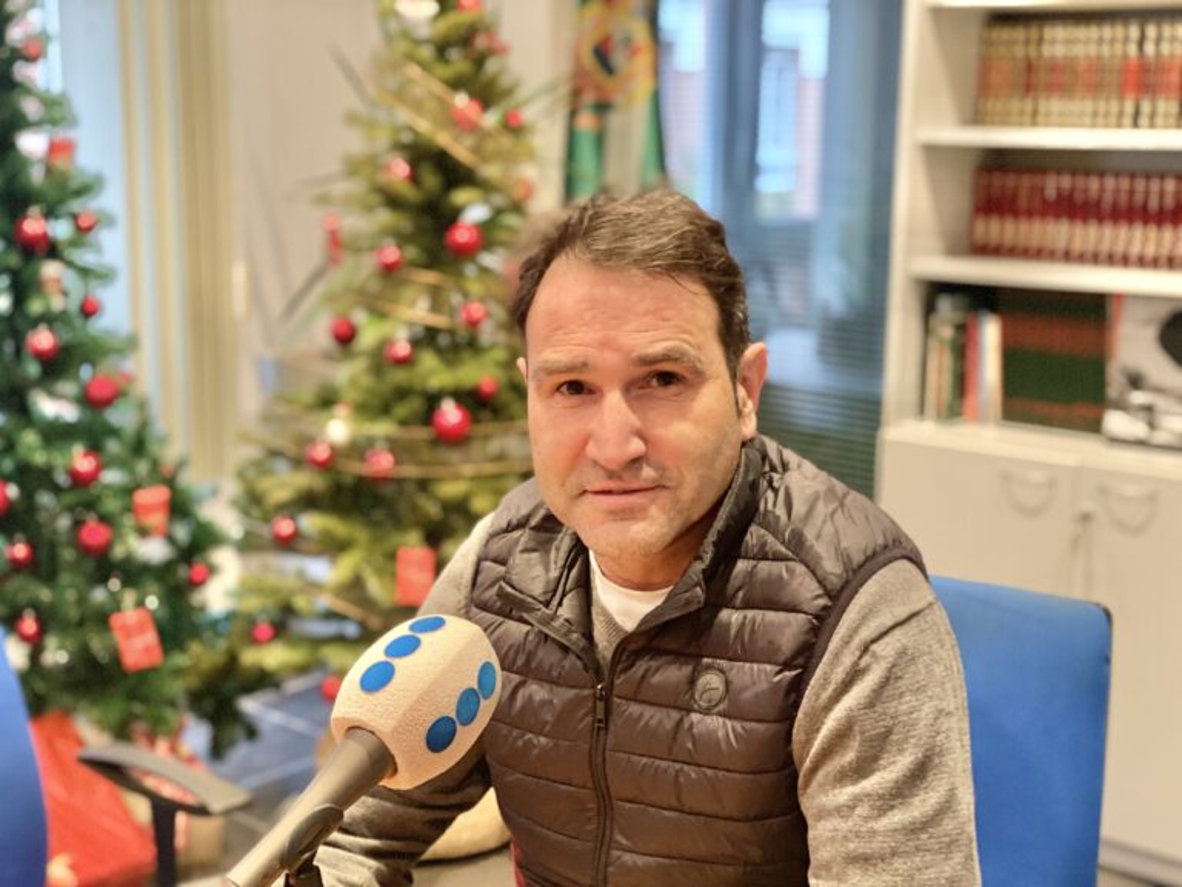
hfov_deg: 36.8
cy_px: 444
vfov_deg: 28.0
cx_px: 591
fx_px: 1776
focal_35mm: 52
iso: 320
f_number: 2
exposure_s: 1/33
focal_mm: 6
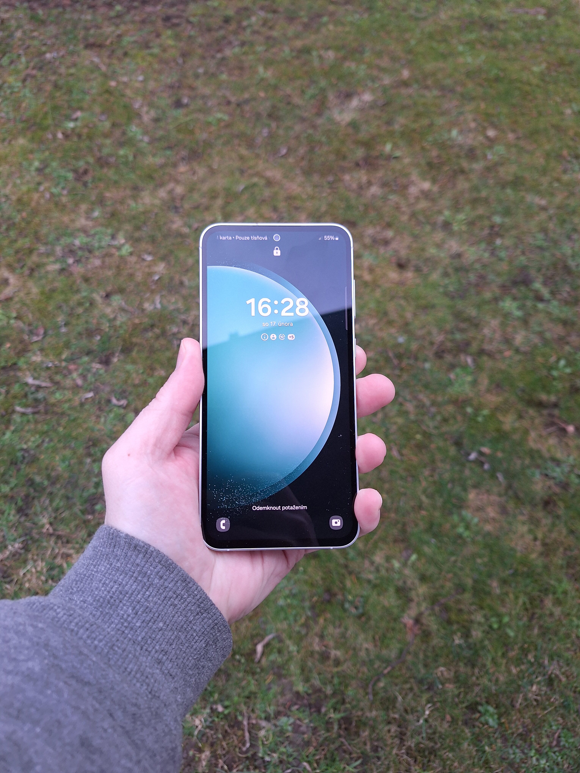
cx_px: 290
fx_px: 514
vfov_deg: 73.9
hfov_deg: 58.9
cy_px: 386
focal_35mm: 23
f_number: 1.8
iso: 64
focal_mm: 5.54
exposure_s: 1/50
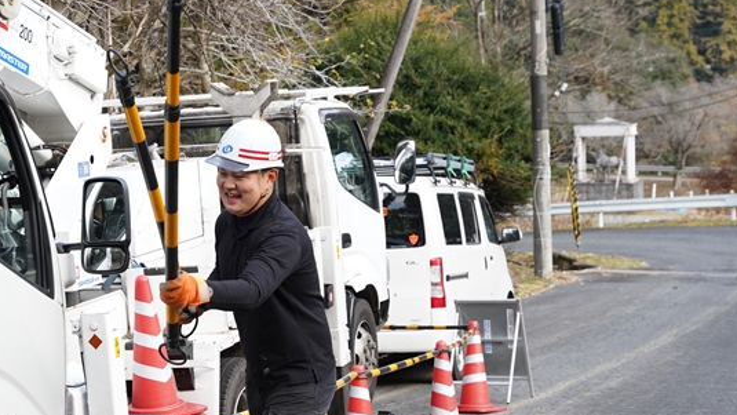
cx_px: 237
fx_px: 1650
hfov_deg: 25.0
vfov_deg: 14.3
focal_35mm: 84
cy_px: 307
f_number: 5
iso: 1600
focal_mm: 53.9
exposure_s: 1/1600
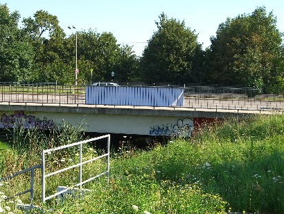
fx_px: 443
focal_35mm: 54
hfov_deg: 35.4
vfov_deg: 27.0
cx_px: 112
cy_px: 137
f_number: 4
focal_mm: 7.9
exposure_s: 1/320
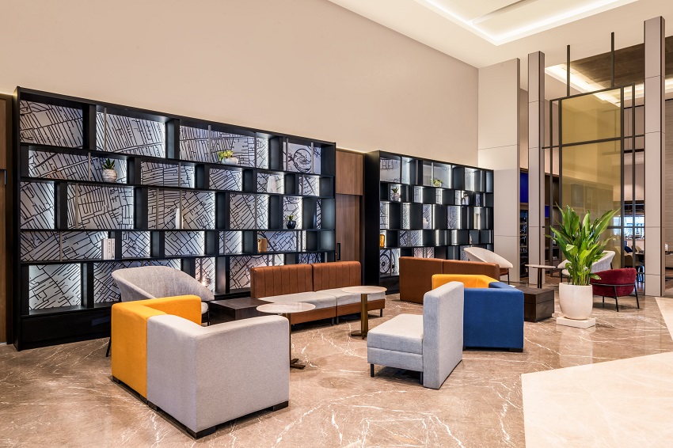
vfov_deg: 55.1
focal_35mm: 23
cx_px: 336
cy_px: 224
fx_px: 430
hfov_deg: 76.1
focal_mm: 23
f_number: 16
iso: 250
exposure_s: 1/1.25
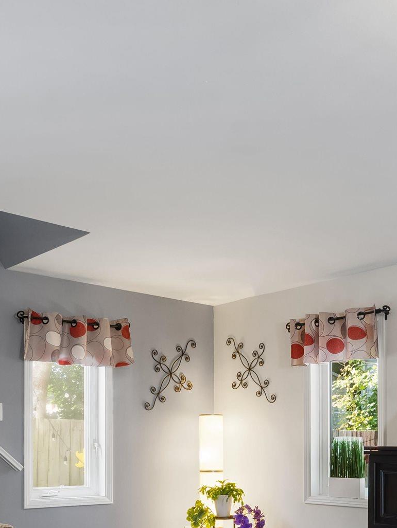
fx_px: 725
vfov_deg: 38.3
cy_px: 434
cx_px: 219
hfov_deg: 30.6
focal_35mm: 47
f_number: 8
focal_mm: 16.5
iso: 250
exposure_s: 1/20
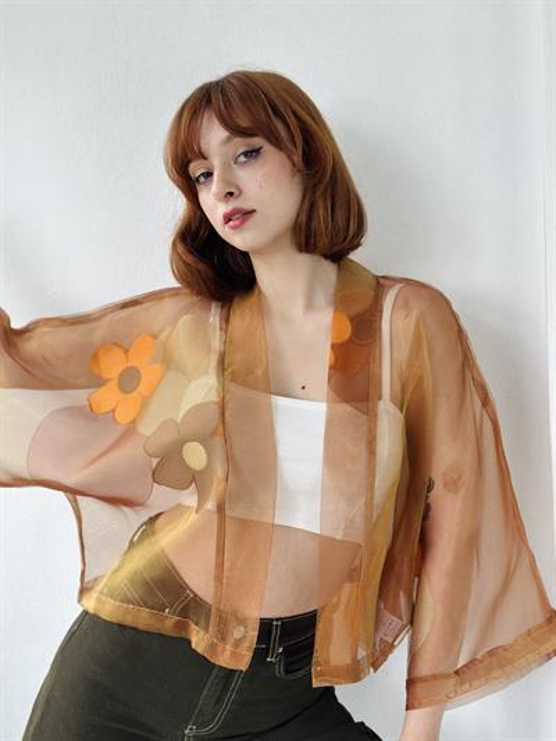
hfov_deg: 30.3
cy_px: 370
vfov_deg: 39.6
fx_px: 1028
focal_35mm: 48
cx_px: 278
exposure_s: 1/226
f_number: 1.78
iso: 80
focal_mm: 6.86
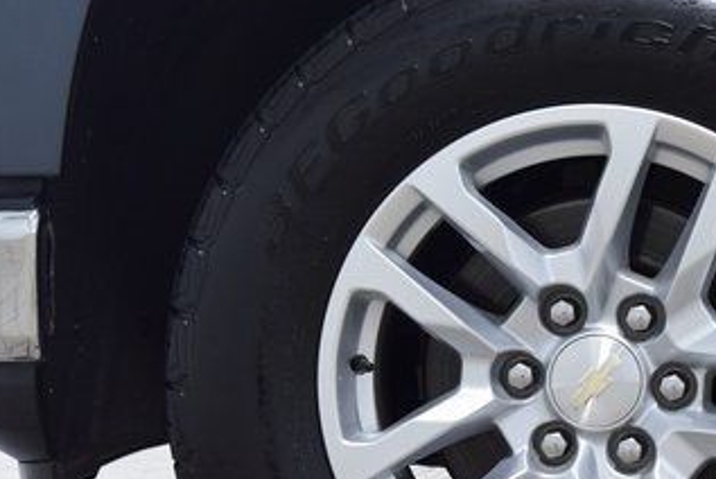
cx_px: 599
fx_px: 2289
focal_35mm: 115
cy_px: 392
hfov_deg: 17.6
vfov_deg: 11.9
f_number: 6.3
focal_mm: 38
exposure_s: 1/15
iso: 640
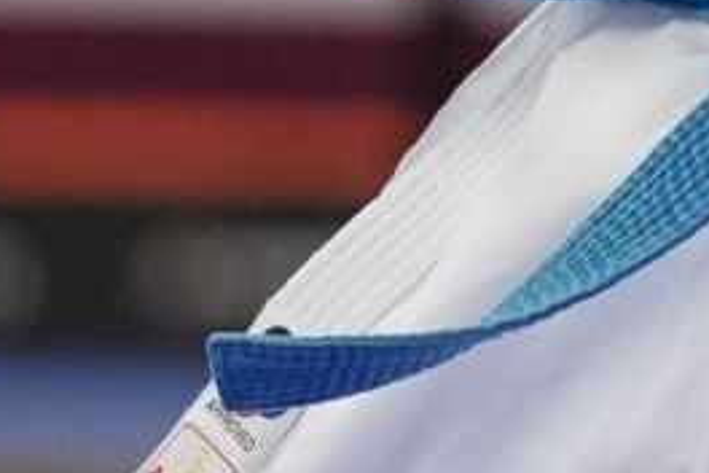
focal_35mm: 1798
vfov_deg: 0.8
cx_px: 1179
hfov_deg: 1.1
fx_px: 35408
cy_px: -965
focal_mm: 176
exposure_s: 1/1000
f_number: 2.8
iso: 2000
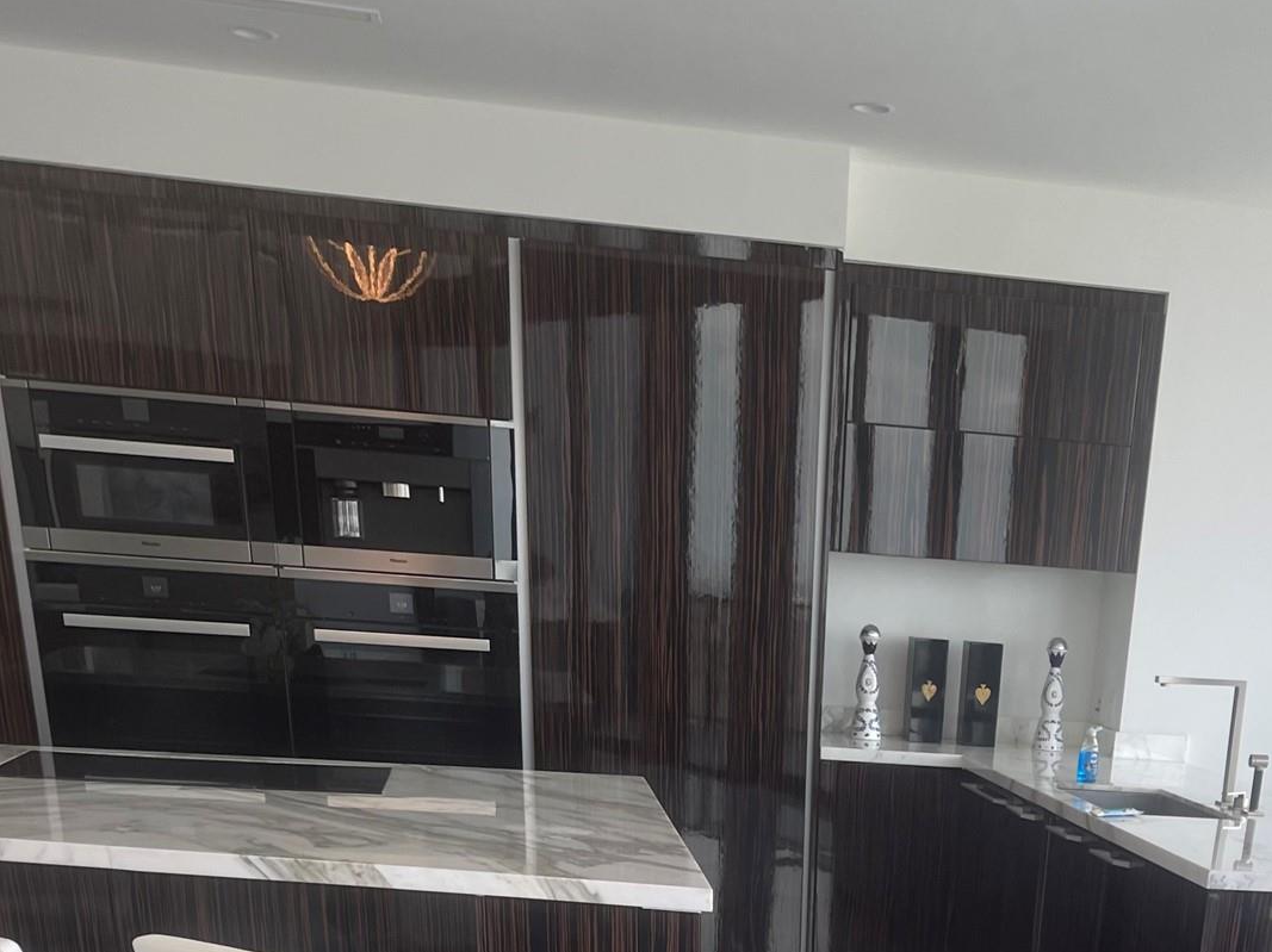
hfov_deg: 47.1
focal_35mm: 39
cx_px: 418
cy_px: 645
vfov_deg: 36.4
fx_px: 1432
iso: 50
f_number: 1.6
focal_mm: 5.1
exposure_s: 1/120
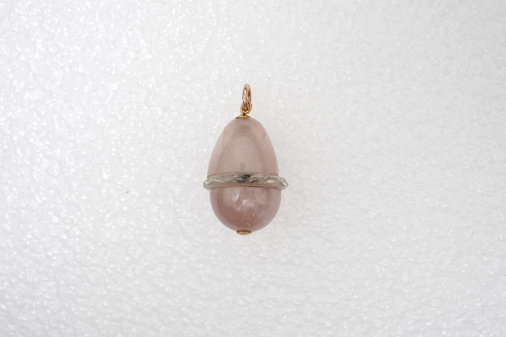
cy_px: 168
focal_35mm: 45
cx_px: 253
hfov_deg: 43.6
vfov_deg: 29.9
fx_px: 632
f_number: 22
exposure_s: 1/125
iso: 500
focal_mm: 30
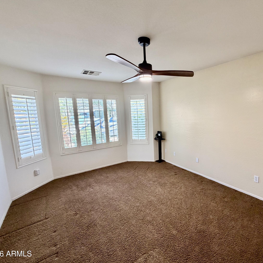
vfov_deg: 84.0
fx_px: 146
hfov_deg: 82.1
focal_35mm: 17
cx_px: 167
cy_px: 131
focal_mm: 2.22
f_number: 2.2
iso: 200
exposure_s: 1/120
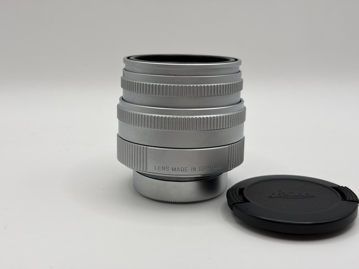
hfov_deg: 36.8
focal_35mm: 52
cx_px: 180
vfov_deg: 28.0
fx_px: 539
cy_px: 134
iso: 32
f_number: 1.6
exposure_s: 1/290
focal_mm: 5.96
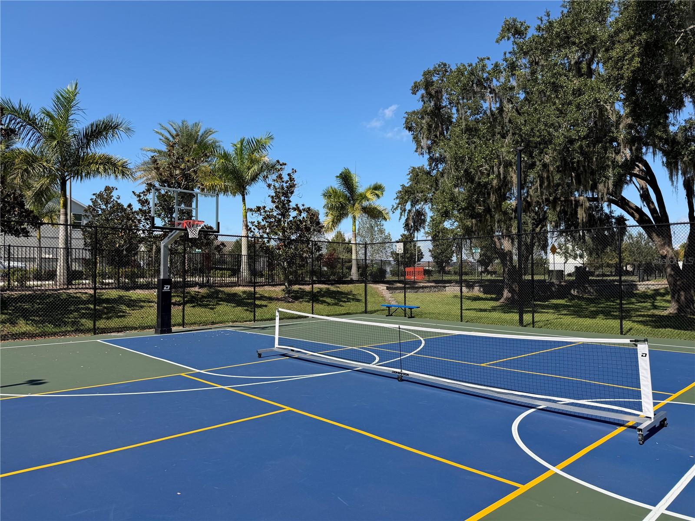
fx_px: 482
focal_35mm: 24
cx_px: 348
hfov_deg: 71.6
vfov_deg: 56.8
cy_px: 260
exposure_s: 1/3953
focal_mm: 6.76
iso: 80
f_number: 1.78
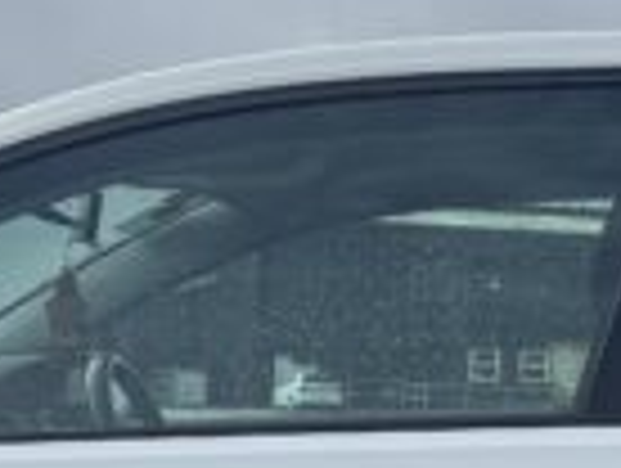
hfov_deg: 14.1
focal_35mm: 139
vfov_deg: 10.3
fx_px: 2498
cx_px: 432
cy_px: 752
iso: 80
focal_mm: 6.76
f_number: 1.78
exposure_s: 1/3597
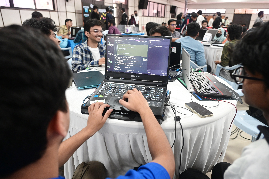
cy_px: 90
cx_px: 134
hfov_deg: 73.8
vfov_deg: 53.1
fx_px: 179
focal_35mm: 24
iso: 5000
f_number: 4
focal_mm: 24
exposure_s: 1/125
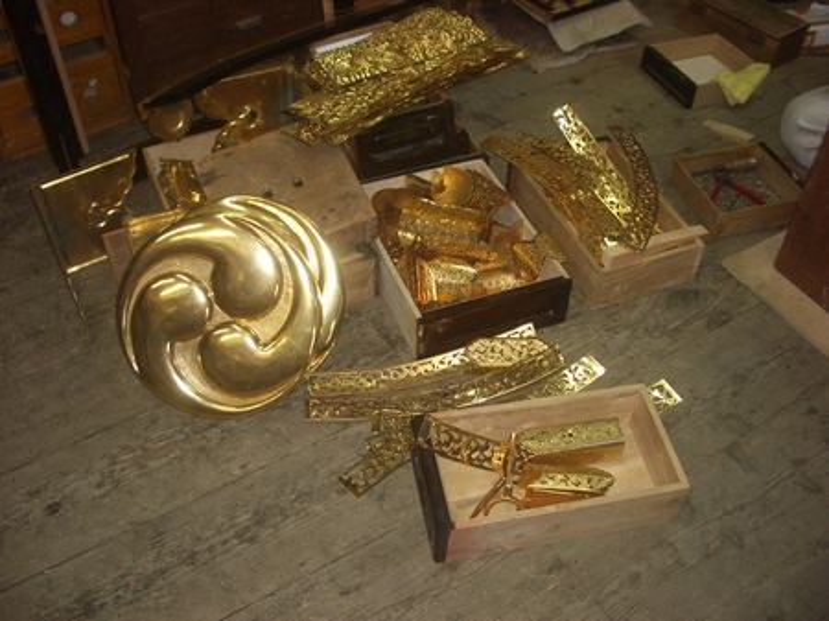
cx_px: 414
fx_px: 838
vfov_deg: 40.7
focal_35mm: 35
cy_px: 310
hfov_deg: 52.7
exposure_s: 1/60
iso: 200
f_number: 2.6
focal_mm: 5.8
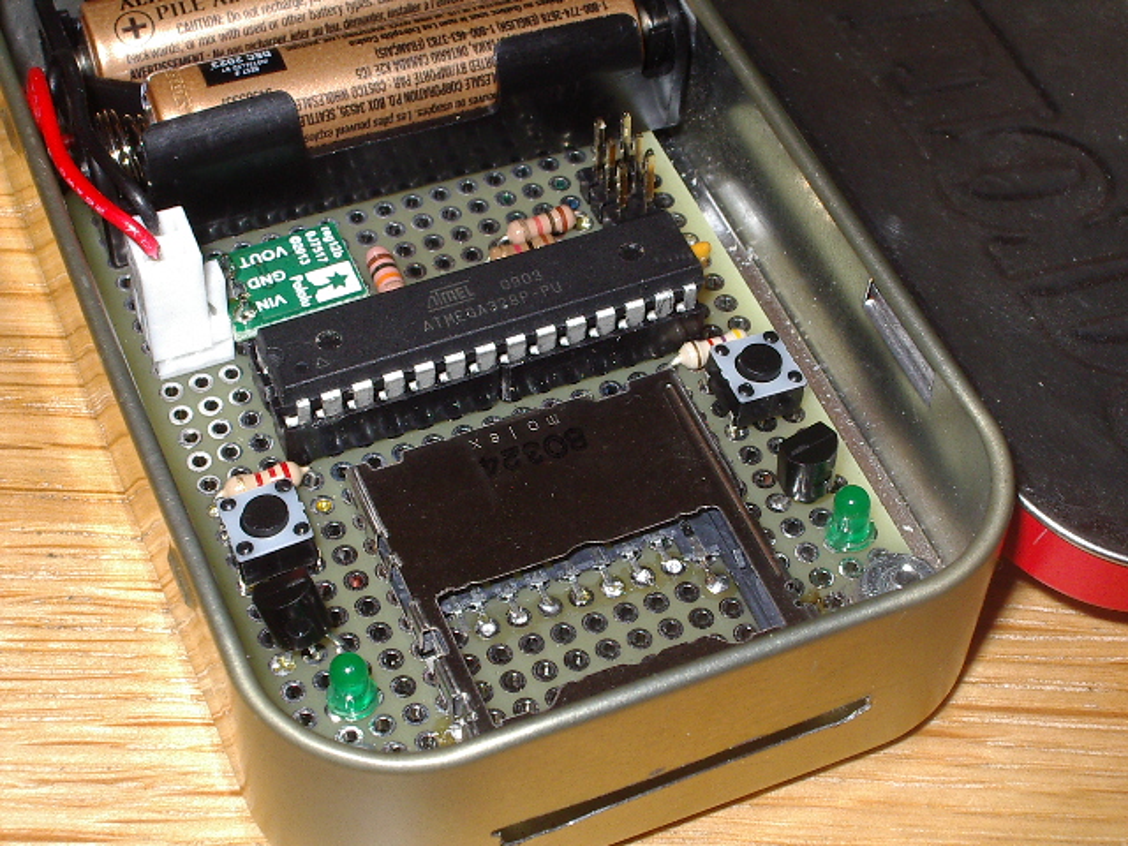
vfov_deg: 19.4
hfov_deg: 25.7
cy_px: 423
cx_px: 564
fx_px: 2477
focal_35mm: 76
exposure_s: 1/80
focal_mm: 11.5
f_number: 6.9
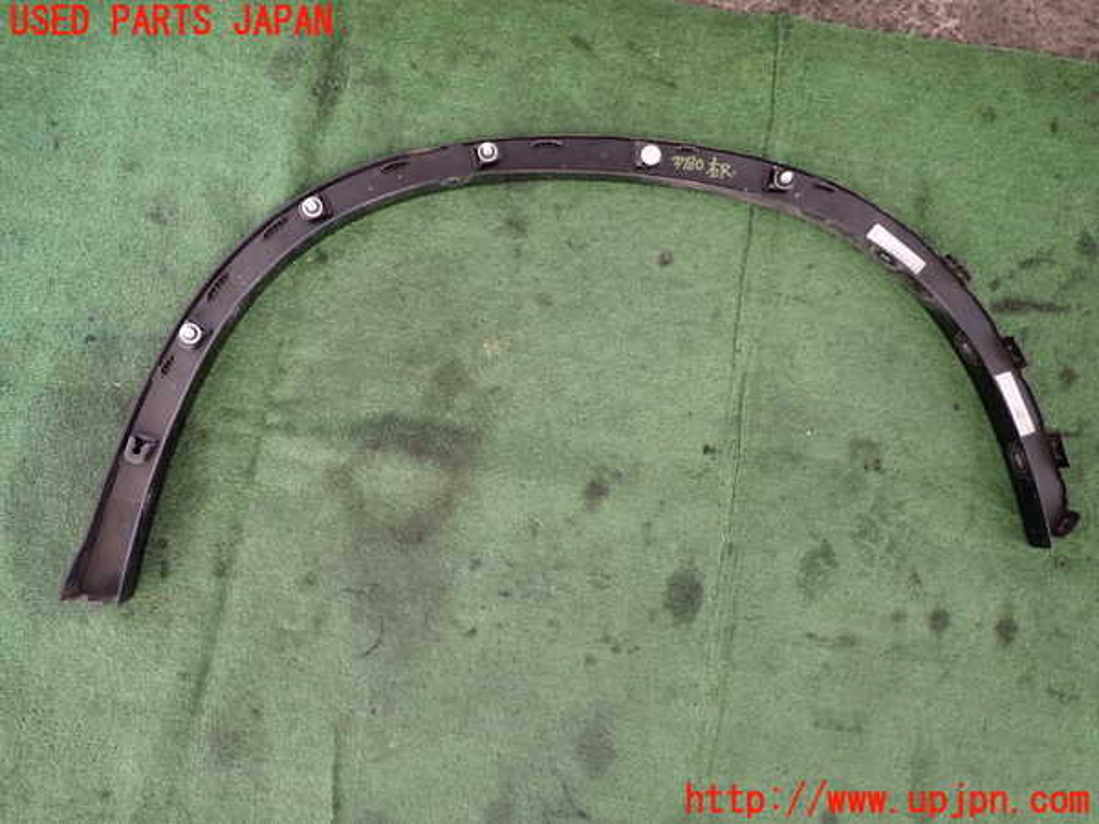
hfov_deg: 69.4
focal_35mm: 25
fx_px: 794
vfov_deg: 54.9
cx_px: 550
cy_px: 412
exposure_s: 1/60
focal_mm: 4.5
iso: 200
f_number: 2
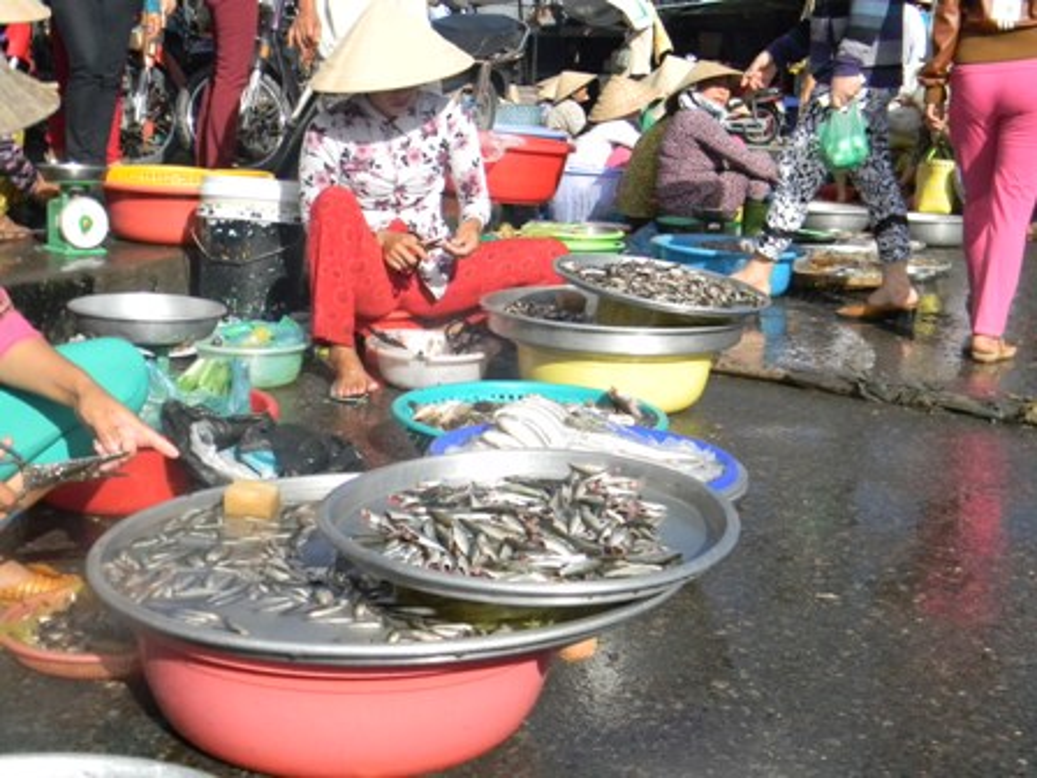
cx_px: 518
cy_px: 389
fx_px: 1408
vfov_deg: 30.9
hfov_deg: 40.4
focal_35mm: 47
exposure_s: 1/1000
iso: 400
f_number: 7.8
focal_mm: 8.6
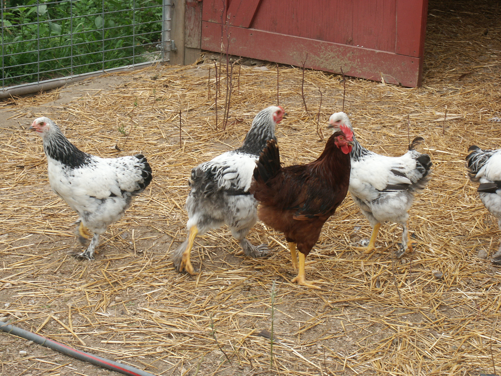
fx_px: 1433
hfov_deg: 19.8
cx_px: 250
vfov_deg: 14.9
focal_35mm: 99
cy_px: 188
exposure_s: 1/90
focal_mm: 24.65
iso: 100
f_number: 6.7
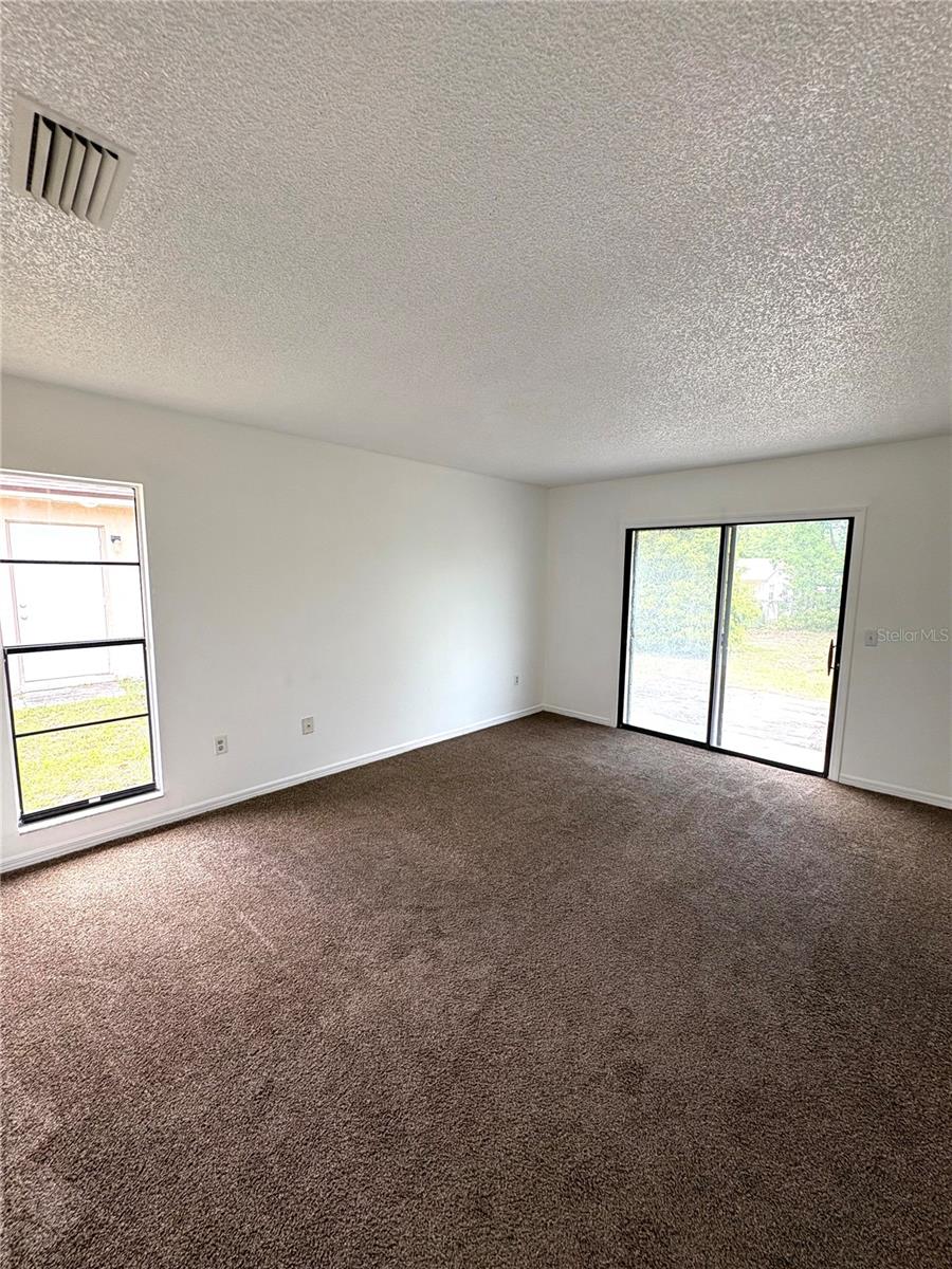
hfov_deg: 85.7
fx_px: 513
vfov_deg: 102.1
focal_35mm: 14
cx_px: 476
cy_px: 634
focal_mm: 2.22
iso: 80
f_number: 2.2
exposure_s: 1/120
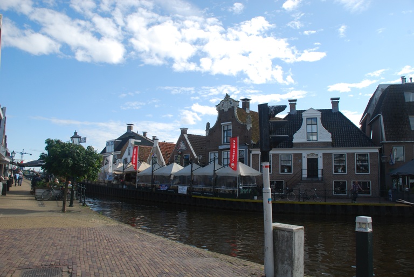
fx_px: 345
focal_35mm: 30
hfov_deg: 61.9
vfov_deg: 43.7
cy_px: 138
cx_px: 207
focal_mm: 20
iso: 200
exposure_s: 1/200
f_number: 10
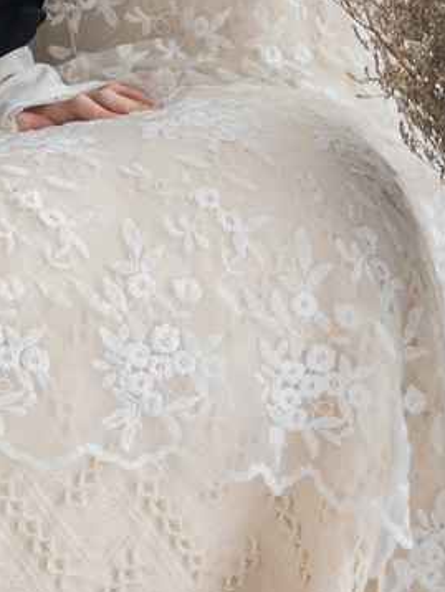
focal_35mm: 140
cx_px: -453
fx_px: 2397
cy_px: -106
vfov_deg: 13.7
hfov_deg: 9.8
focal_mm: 29
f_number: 2.8
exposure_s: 1/60
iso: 200
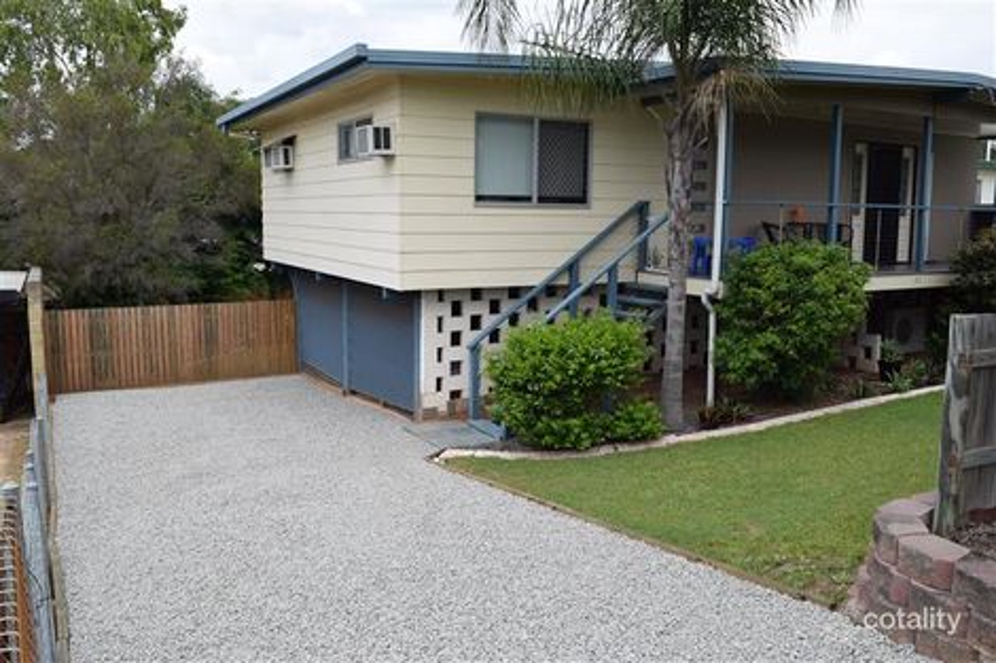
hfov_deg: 61.9
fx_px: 830
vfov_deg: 43.6
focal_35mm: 30
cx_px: 498
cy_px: 332
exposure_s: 1/320
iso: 200
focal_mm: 20
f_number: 9
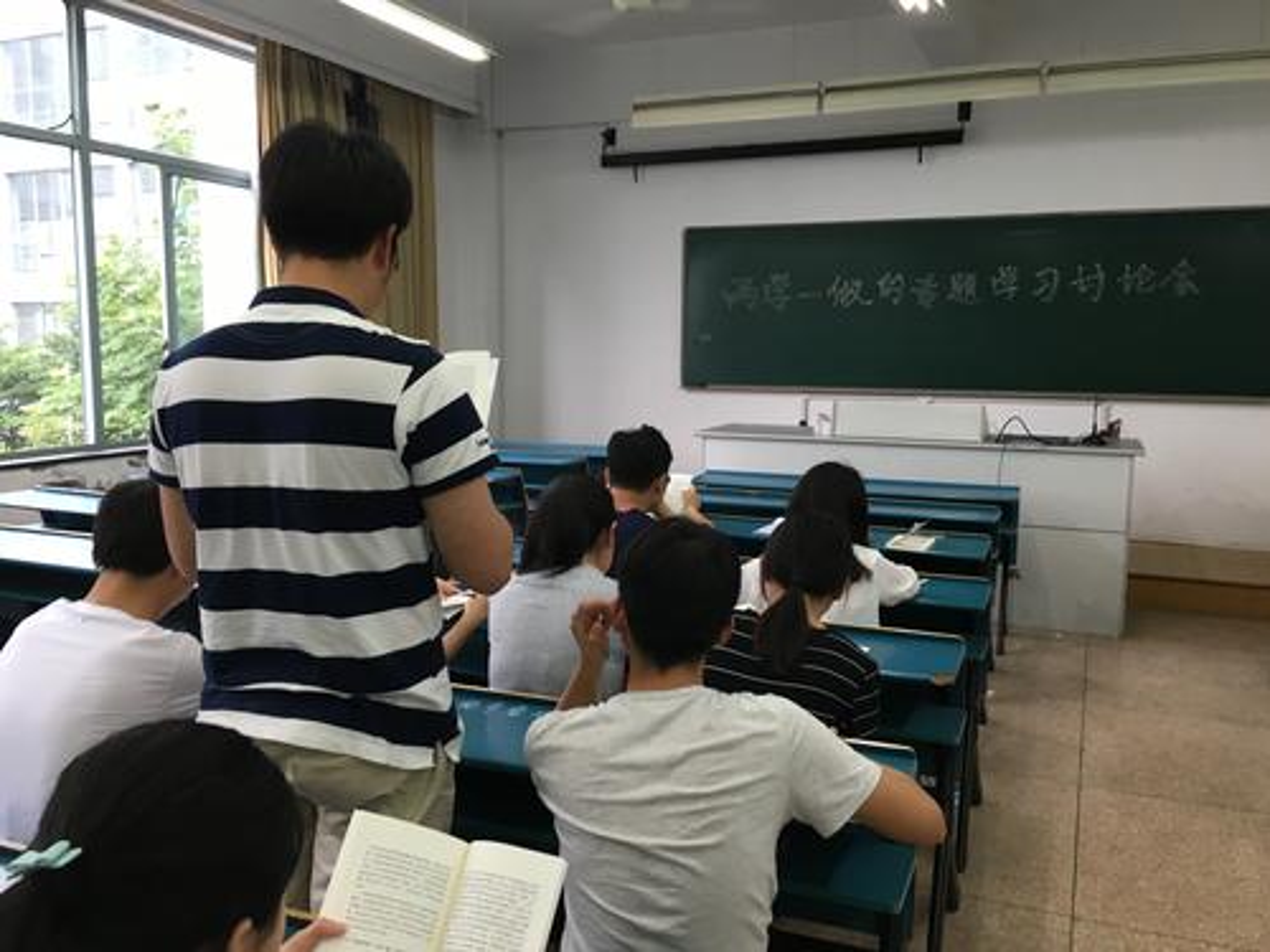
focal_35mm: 29
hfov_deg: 61.7
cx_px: 635
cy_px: 476
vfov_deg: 48.2
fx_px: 1064
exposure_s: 1/33
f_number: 2.2
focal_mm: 4.15
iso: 80
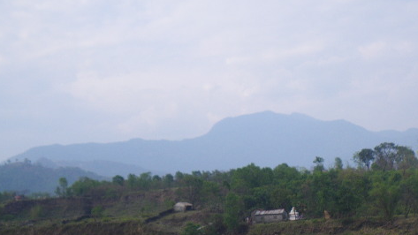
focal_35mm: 55
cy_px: 260
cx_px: 274
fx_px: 610
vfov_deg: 20.8
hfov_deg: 37.5
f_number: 4.2
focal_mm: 5
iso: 50
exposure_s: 1/250
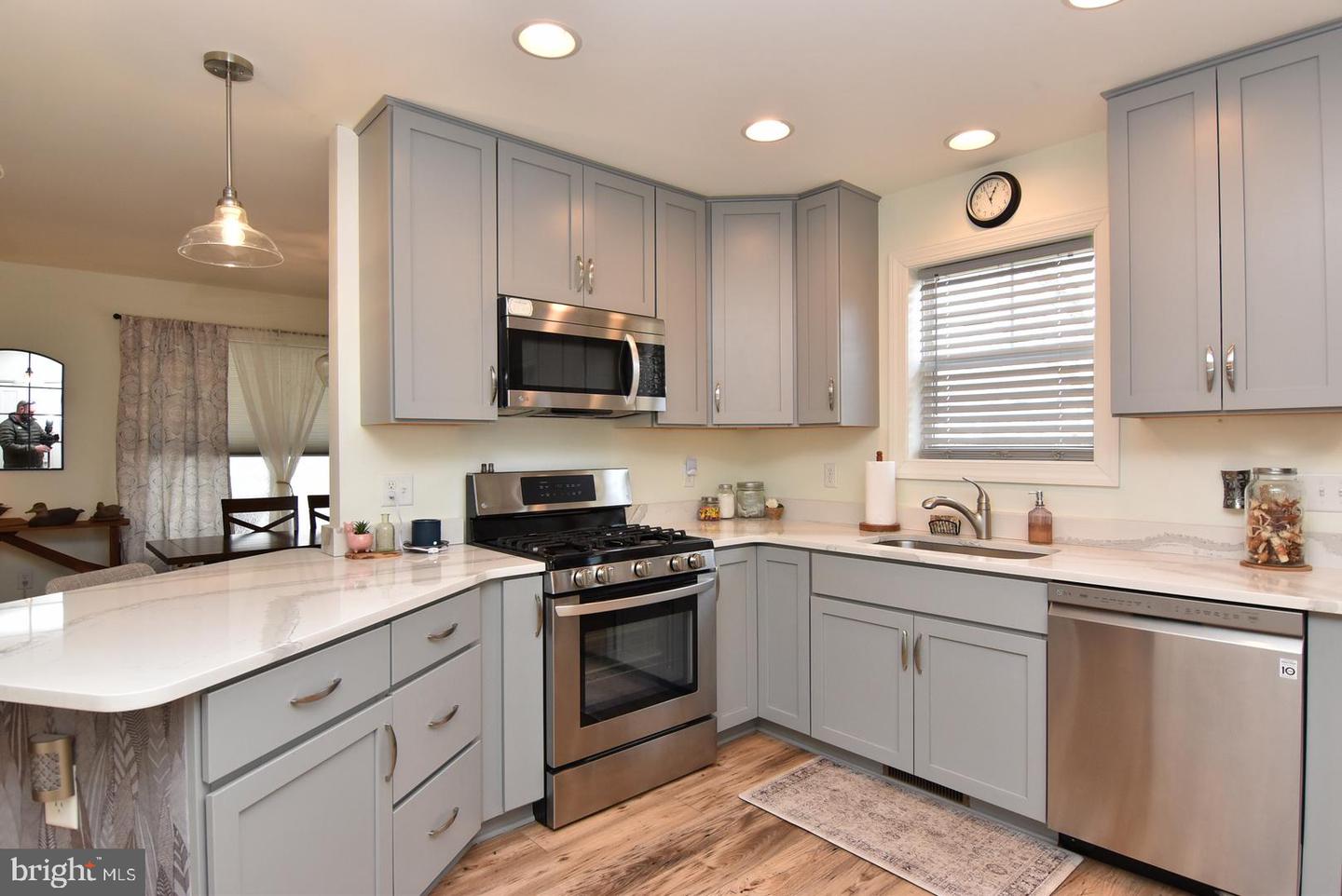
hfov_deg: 90.0
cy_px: 448
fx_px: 671
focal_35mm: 18
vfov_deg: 67.5
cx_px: 671
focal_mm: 12
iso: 800
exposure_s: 1/80
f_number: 7.1
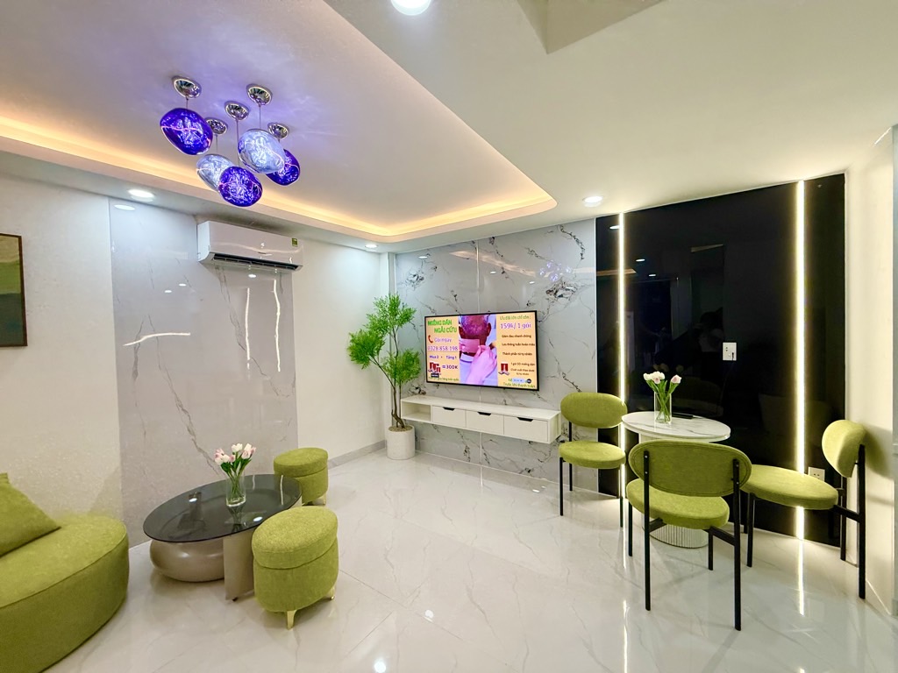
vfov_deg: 85.7
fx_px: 363
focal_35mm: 14
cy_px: 336
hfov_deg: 102.1
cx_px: 449
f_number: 2.2
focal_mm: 2.22
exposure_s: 1/100
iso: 200
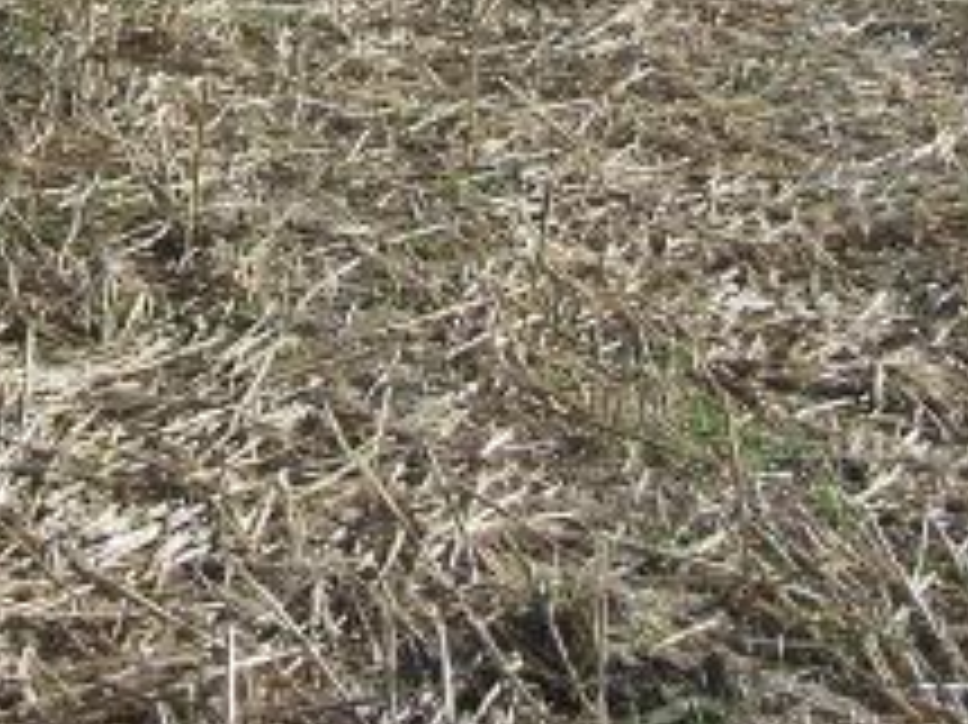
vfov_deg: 12.5
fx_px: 3158
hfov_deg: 17.3
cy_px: -333
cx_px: 189
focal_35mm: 113
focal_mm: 6.3
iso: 80
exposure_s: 1/750
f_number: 4
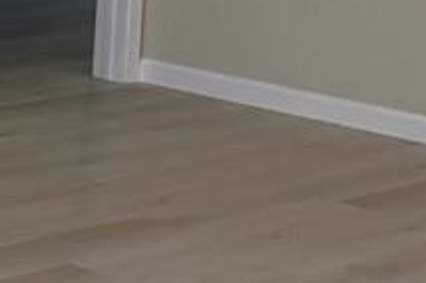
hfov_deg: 9.6
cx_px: -637
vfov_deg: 7.1
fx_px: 2209
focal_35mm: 187
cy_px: -219
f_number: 1.78
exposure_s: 1/575
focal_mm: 6.76
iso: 100
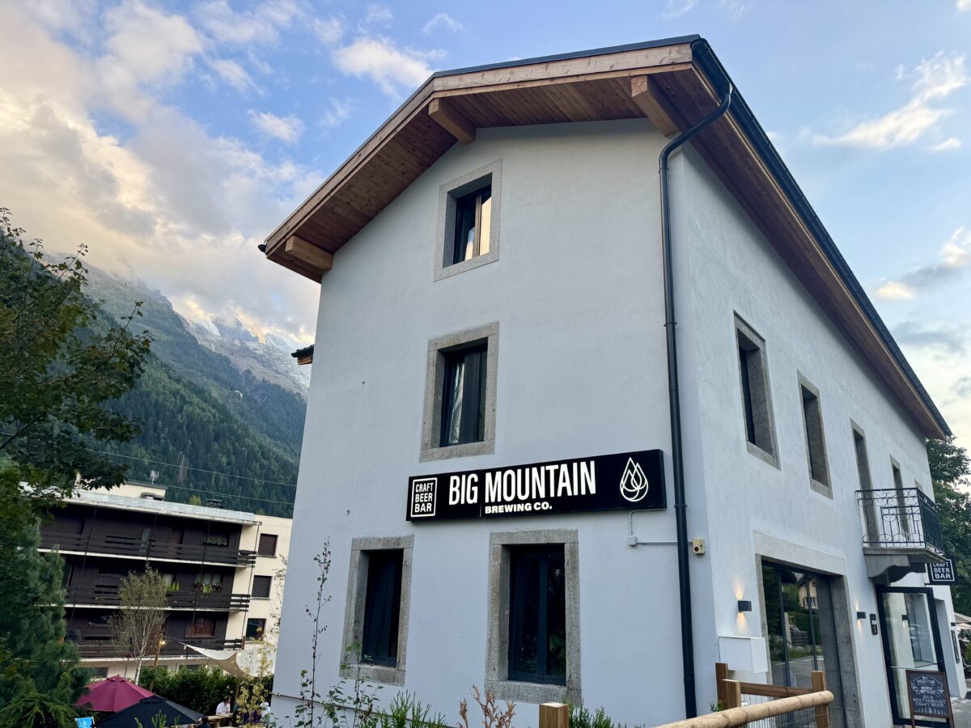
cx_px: 486
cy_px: 364
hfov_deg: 71.6
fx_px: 673
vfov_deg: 56.8
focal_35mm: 24
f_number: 1.78
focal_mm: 6.76
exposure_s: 1/730
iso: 80
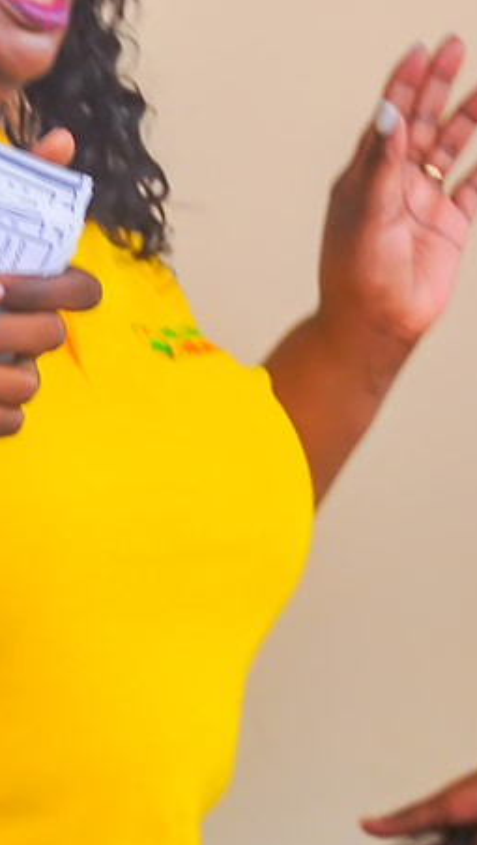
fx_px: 9961
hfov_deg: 2.7
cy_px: -38
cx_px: -767
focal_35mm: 444
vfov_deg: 4.8
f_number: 5.3
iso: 360
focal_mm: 80
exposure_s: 1/60
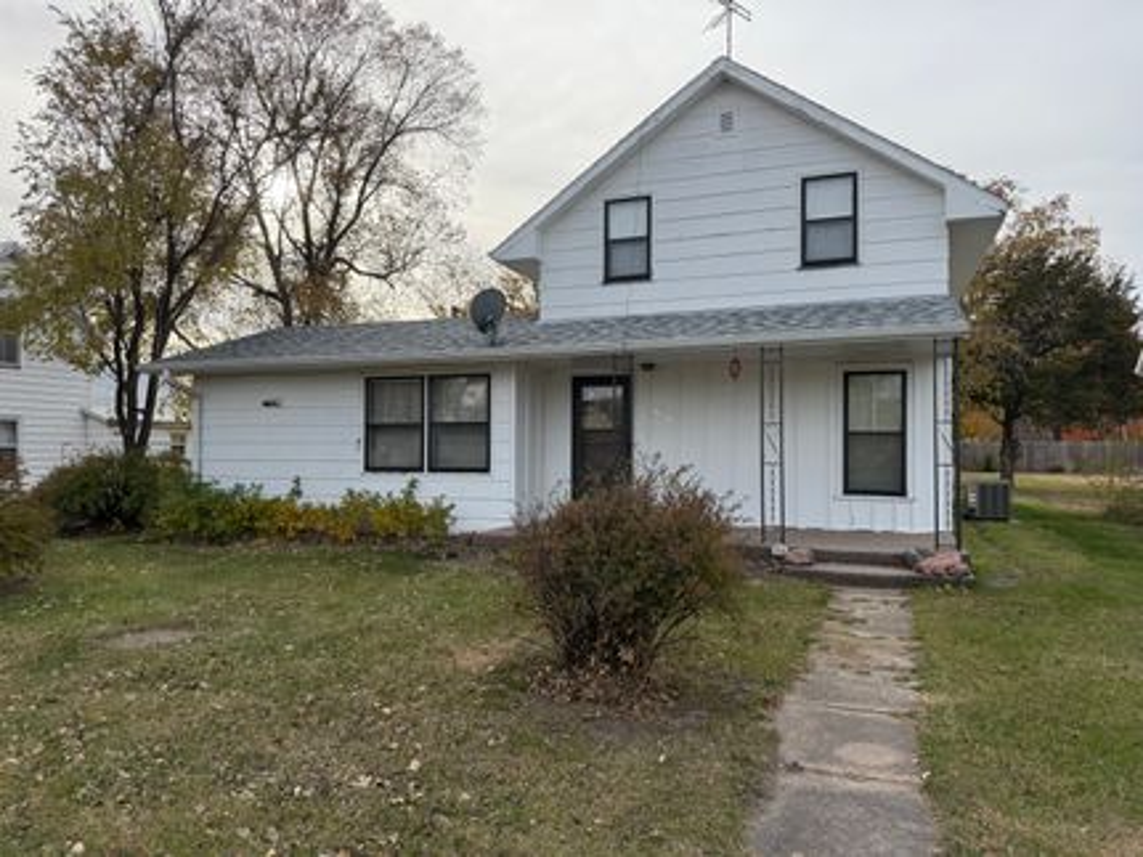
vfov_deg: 56.8
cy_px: 428
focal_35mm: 24
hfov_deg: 71.6
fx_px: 792
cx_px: 572
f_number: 1.78
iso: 100
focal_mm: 6.76
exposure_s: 1/3021
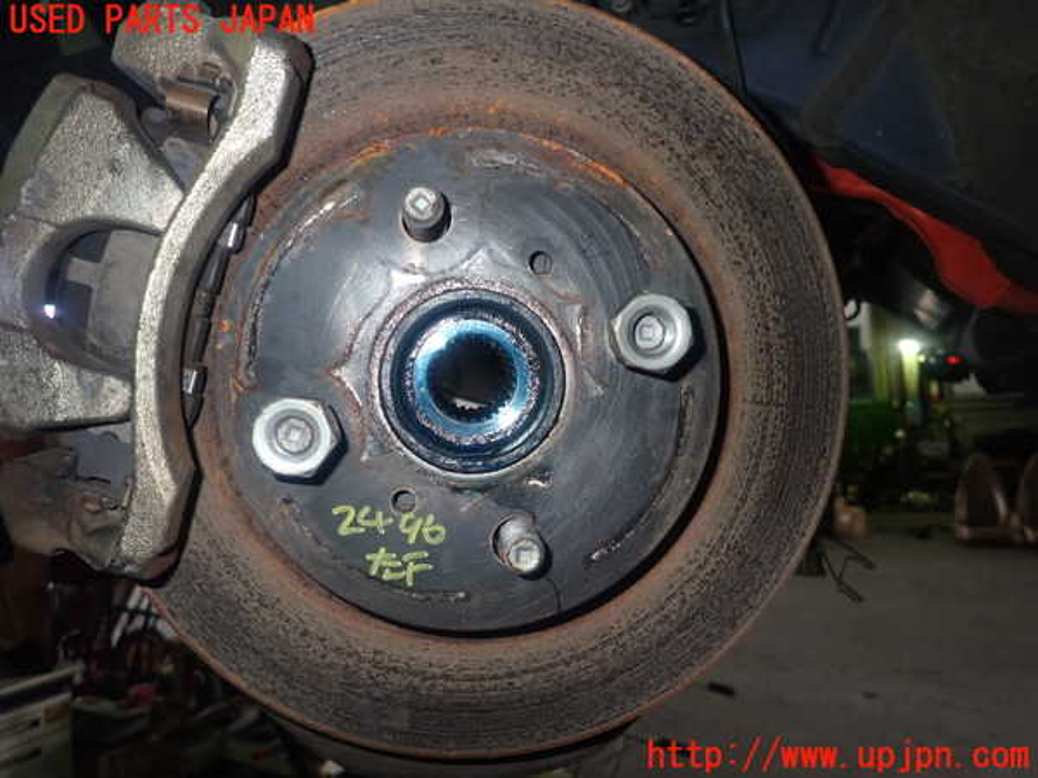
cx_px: 519
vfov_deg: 54.9
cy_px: 389
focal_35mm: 25
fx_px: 750
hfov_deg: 69.4
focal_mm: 4.5
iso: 250
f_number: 5.6
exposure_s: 1/30
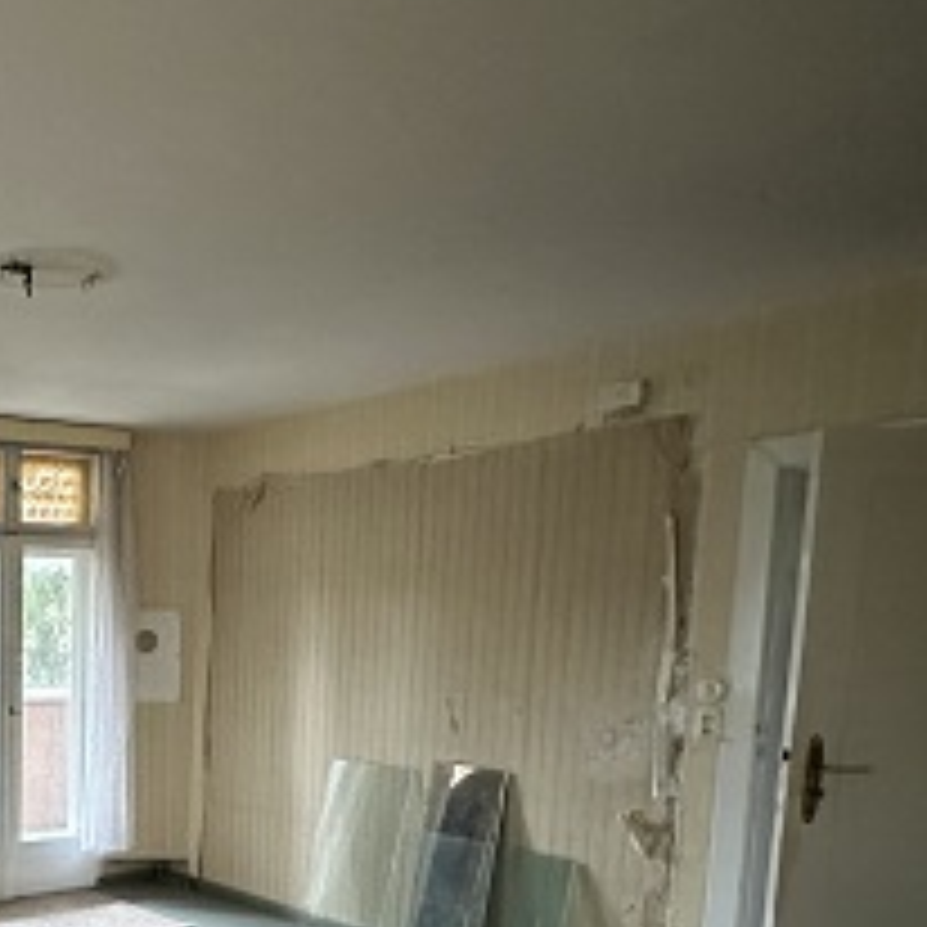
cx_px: -50
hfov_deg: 39.2
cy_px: 760
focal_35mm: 36
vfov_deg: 43.6
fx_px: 1091
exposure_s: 1/60
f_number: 2.2
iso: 1000
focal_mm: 2.22
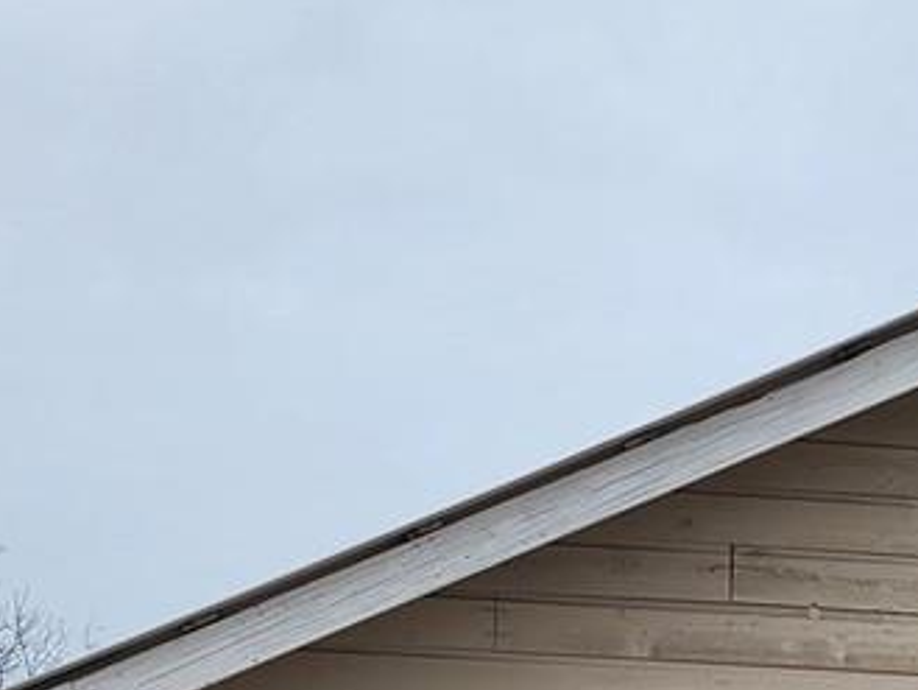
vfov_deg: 10.0
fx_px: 3794
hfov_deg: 13.2
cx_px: 1272
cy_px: 1137
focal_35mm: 143
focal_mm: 6.4
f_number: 1.8
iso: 12
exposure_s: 1/593
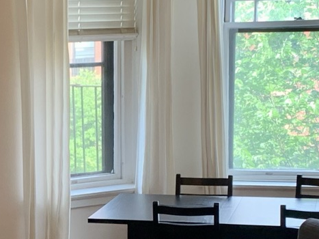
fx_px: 1050
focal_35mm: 114
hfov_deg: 17.0
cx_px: 33
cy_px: 194
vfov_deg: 12.9
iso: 64
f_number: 1.8
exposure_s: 1/60
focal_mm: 4.25
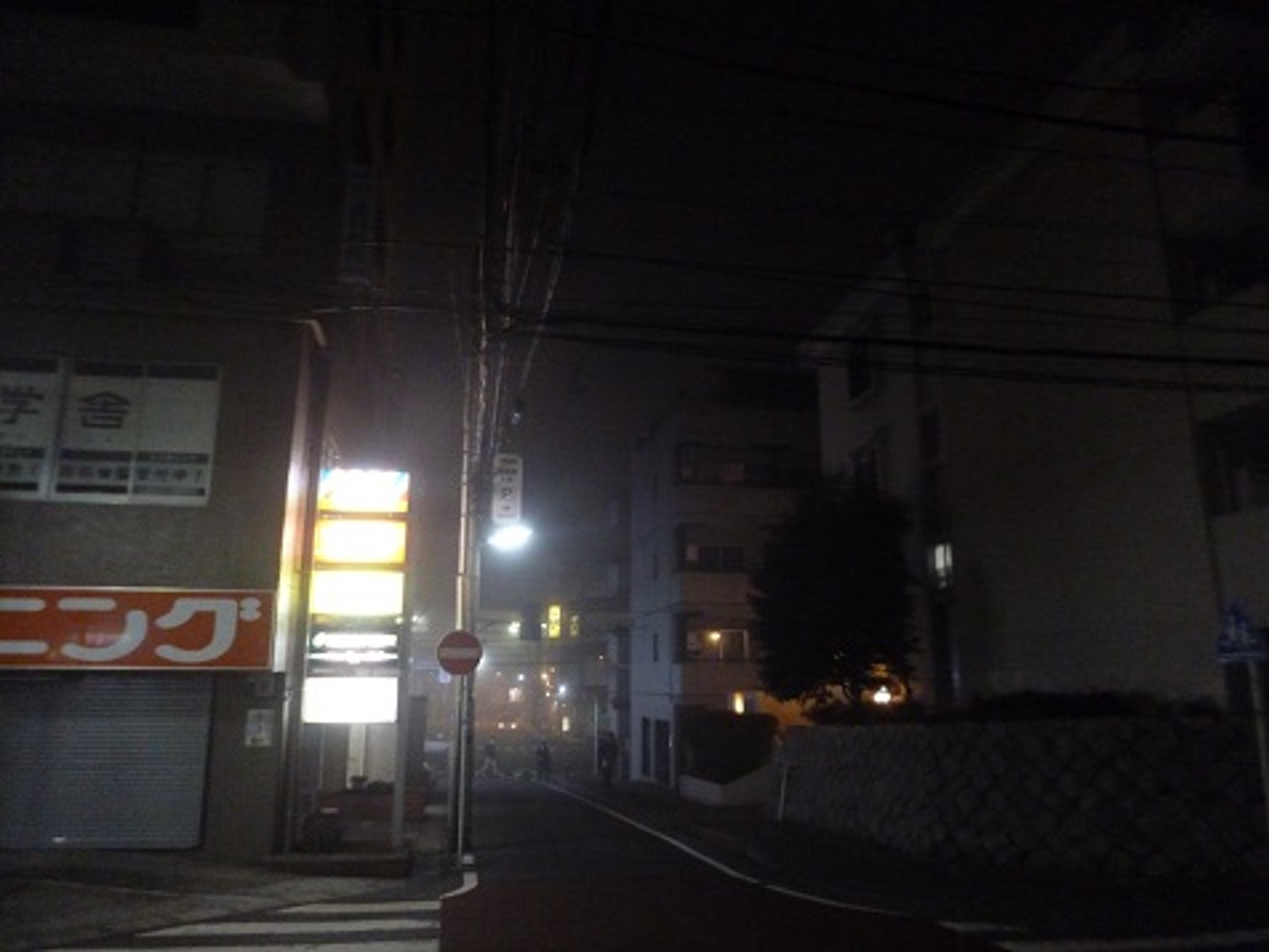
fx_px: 880
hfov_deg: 71.6
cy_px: 476
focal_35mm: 24
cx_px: 634
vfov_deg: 56.8
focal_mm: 4.3
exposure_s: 1/25
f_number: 2.5
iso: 800
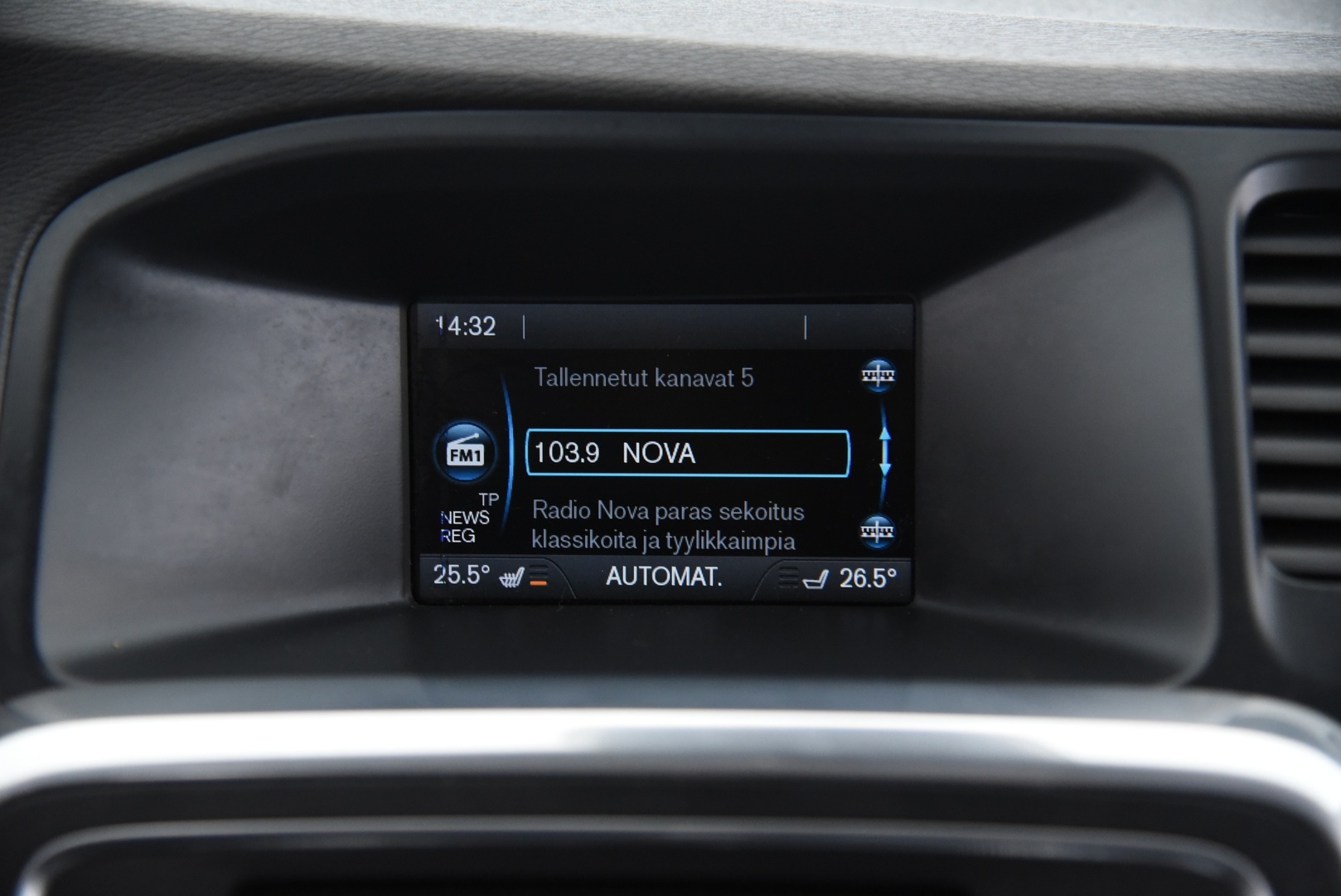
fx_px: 2459
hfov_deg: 30.5
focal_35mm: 66
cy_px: 448
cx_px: 670
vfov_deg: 20.6
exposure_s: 1/20
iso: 4000
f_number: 4
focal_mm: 66
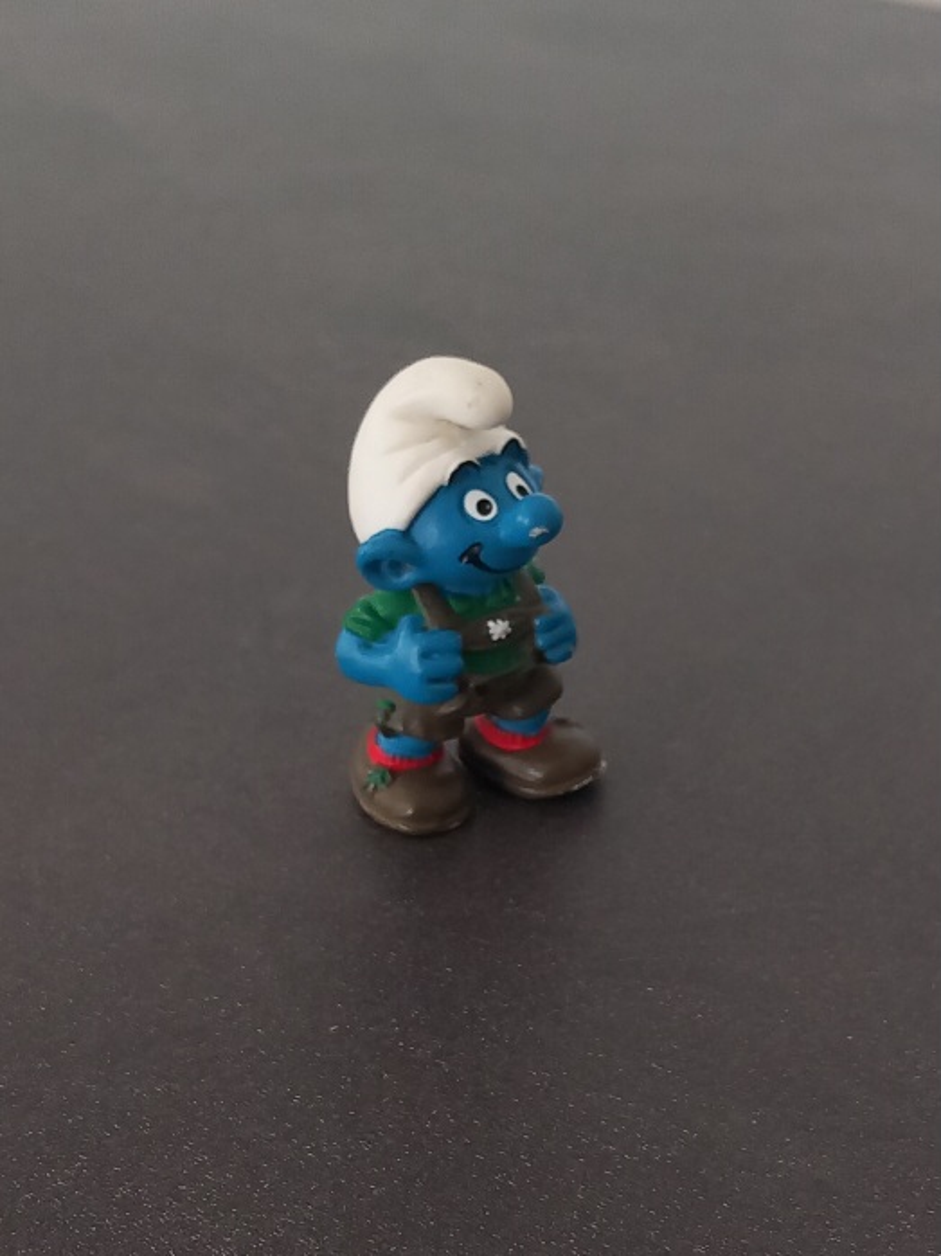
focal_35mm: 27
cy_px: 628
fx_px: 979
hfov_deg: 51.3
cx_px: 470
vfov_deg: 65.3
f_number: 1.8
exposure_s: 1/50.3
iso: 125
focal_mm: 4
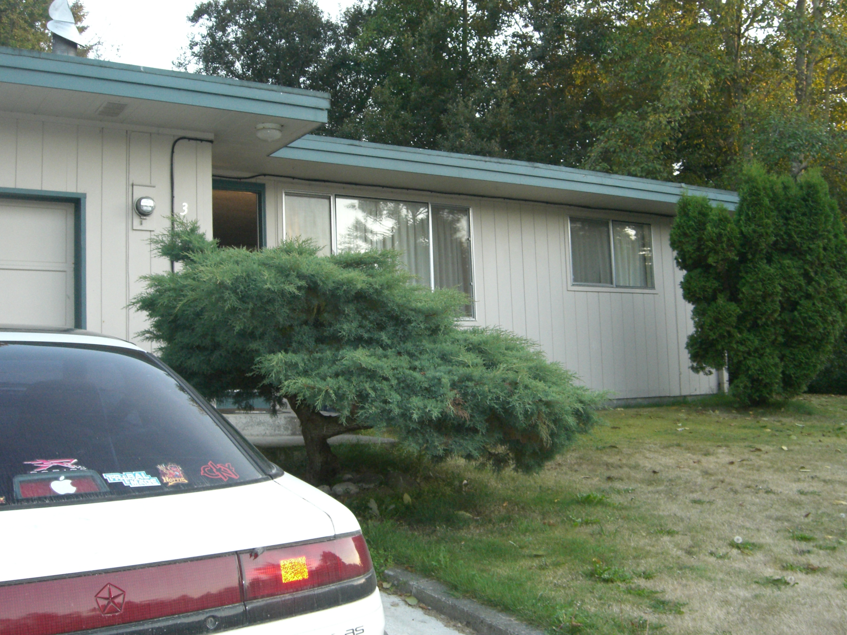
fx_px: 930
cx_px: 424
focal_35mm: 38
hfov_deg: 49.0
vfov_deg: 37.7
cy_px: 318
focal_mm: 7.9
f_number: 4
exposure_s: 1/60
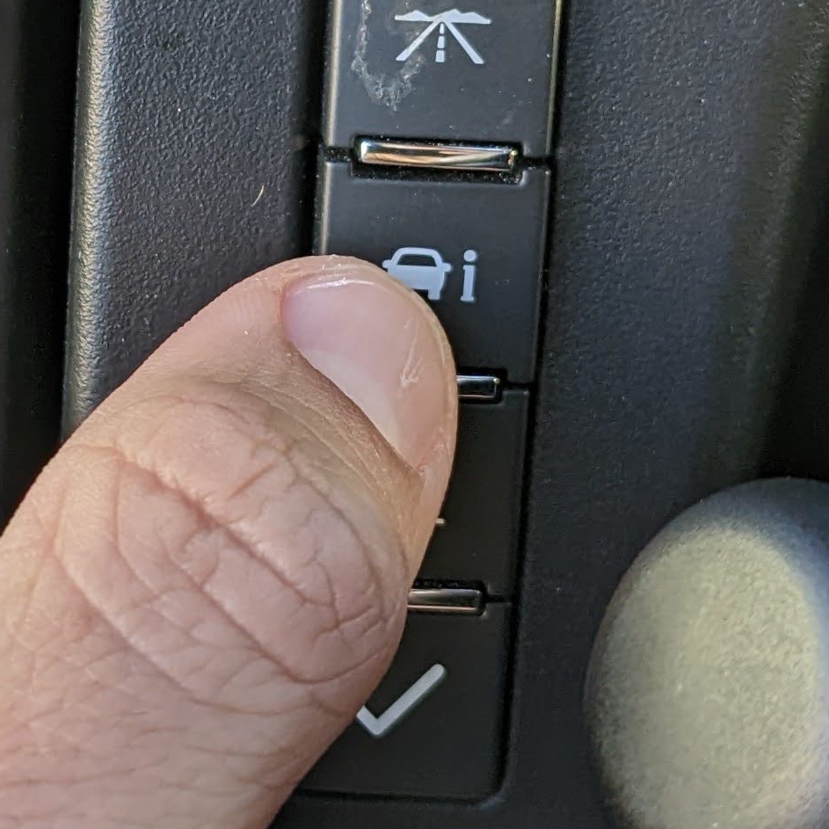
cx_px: -11
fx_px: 2764
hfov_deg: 16.7
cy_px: 287
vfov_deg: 17.0
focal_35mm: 102
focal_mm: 4.38
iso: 59
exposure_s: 1/149
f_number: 1.73
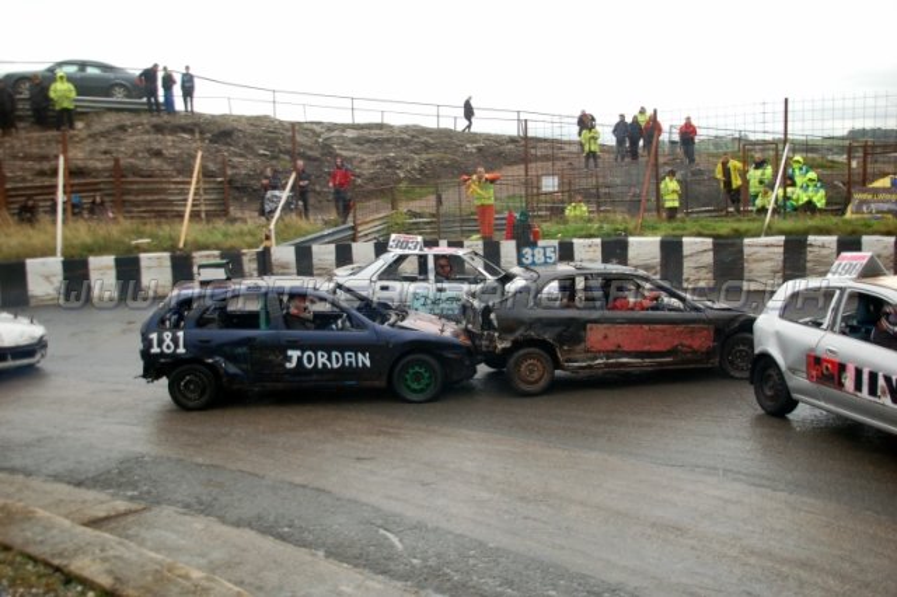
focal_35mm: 33
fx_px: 822
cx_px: 448
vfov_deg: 39.9
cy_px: 298
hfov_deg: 57.2
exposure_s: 1/500
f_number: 4
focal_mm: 22
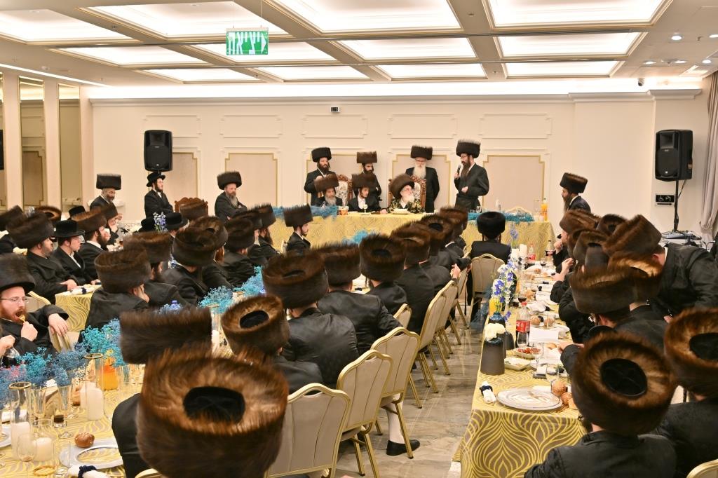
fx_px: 718
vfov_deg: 36.8
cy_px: 239
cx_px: 359
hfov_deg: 53.1
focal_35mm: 36
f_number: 4
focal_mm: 24
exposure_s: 1/160
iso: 250
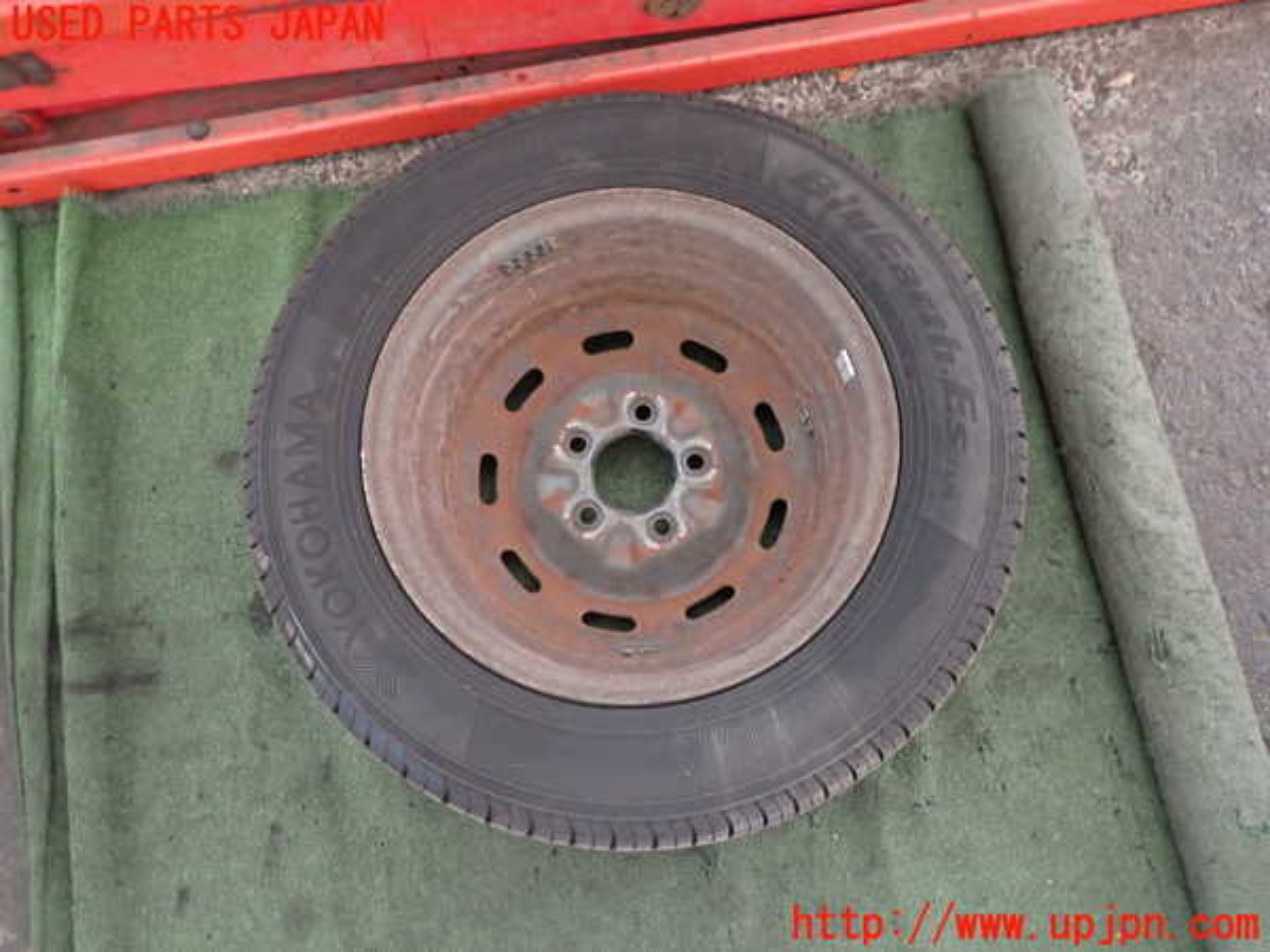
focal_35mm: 25
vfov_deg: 54.9
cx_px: 635
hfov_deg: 69.4
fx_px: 917
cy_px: 476
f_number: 2
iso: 500
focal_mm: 4.5
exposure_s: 1/30
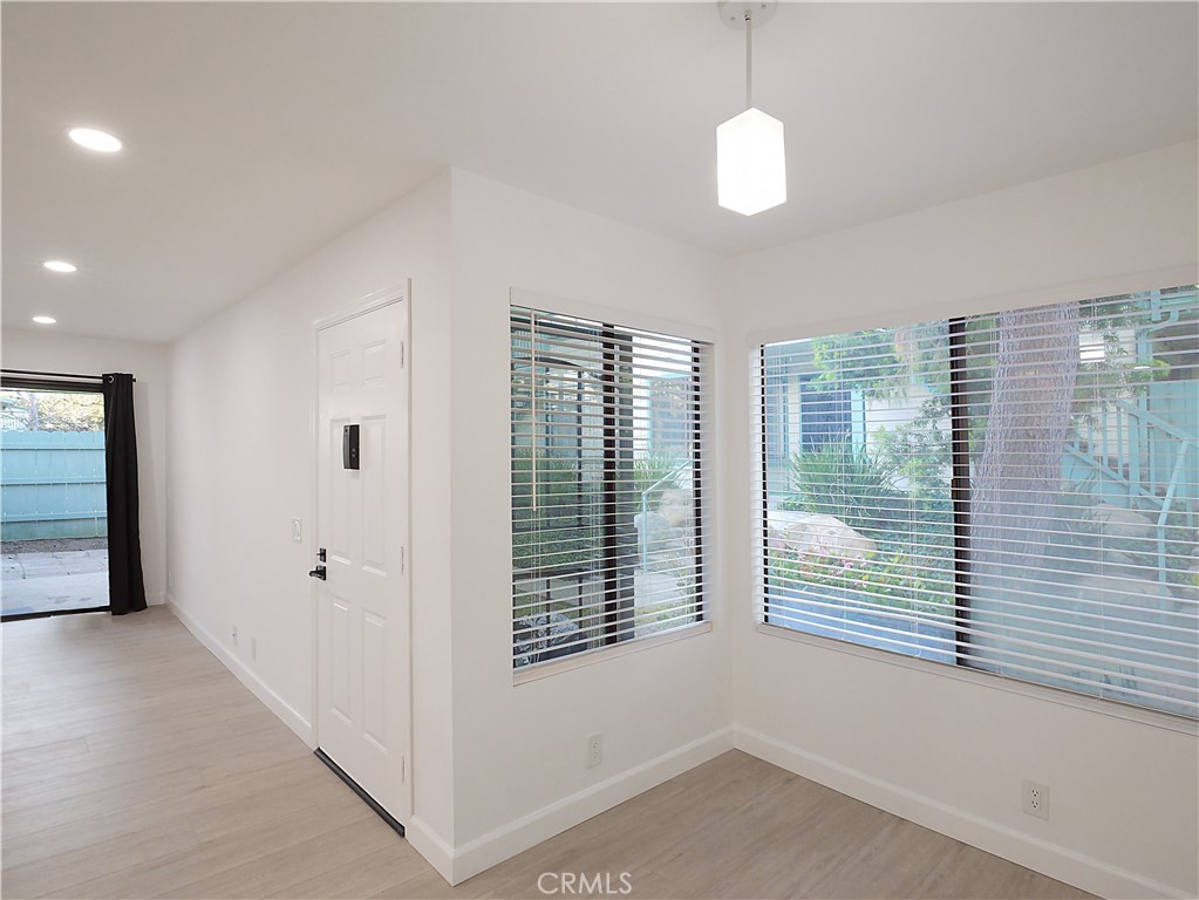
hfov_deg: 87.7
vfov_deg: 71.6
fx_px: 624
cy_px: 450
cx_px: 600
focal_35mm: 18
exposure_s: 1/50
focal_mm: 9
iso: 2000
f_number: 8
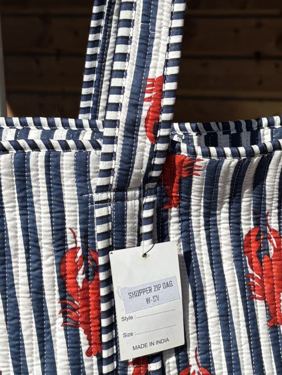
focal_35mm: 75
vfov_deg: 26.0
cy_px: 197
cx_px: 230
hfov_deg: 19.4
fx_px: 814
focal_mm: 5.96
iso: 50
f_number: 1.6
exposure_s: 1/4630
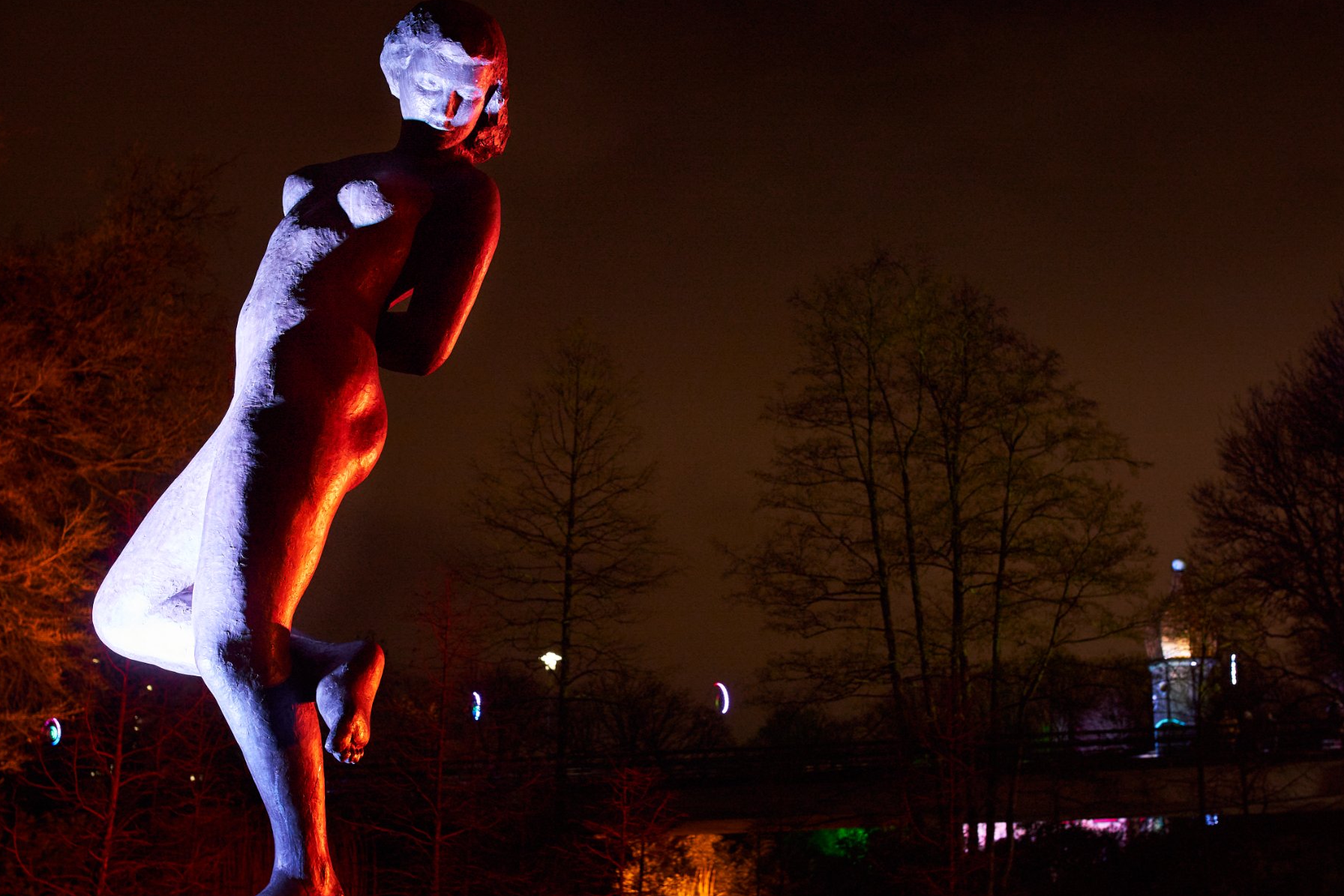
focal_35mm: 50
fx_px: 1867
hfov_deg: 39.6
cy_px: 478
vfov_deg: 27.0
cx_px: 700
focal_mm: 35
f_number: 4
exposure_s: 1/5
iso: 100
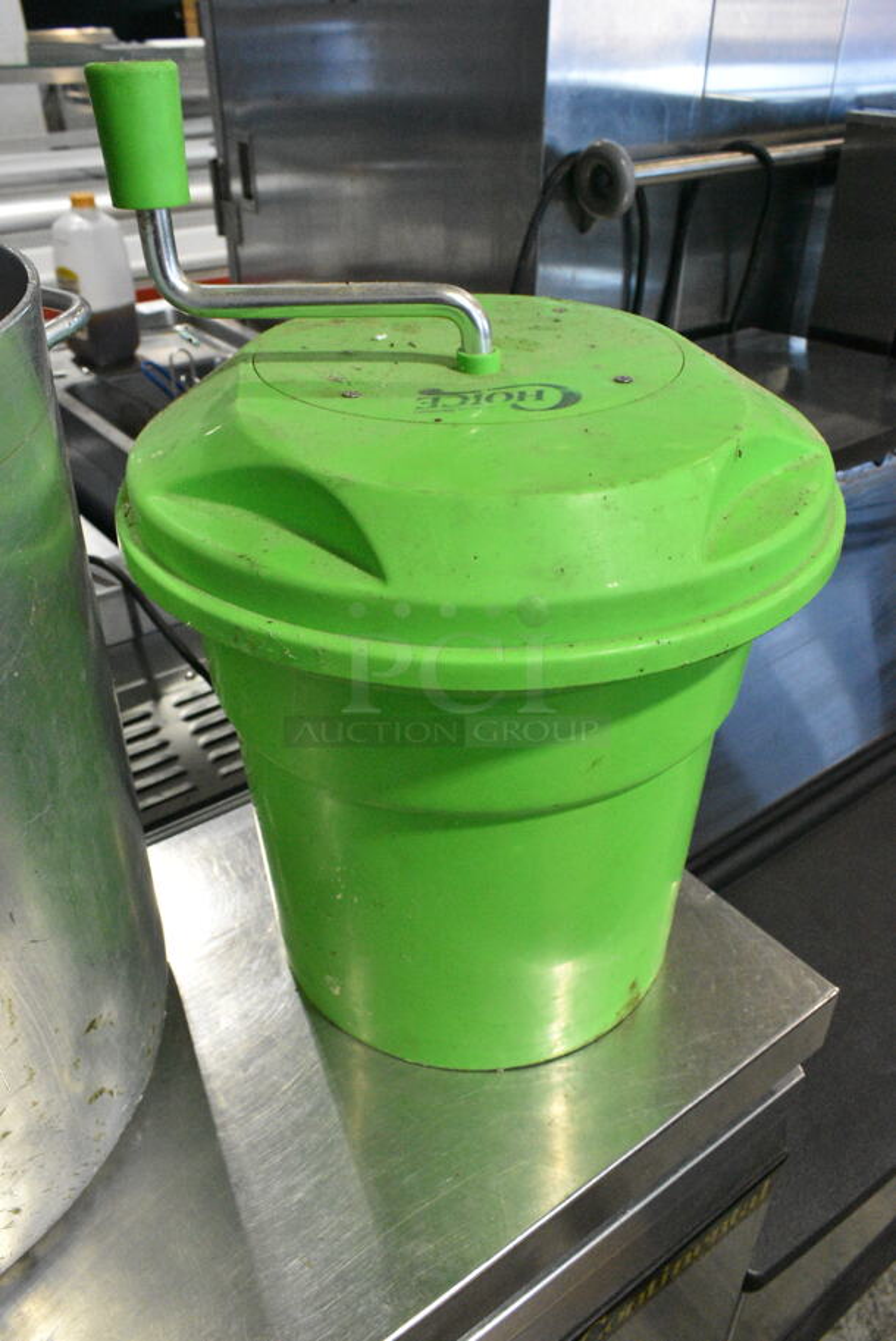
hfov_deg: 48.0
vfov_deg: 67.3
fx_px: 1006
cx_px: 448
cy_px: 670
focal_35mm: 27
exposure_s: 1/320
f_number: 9
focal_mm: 18
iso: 6400
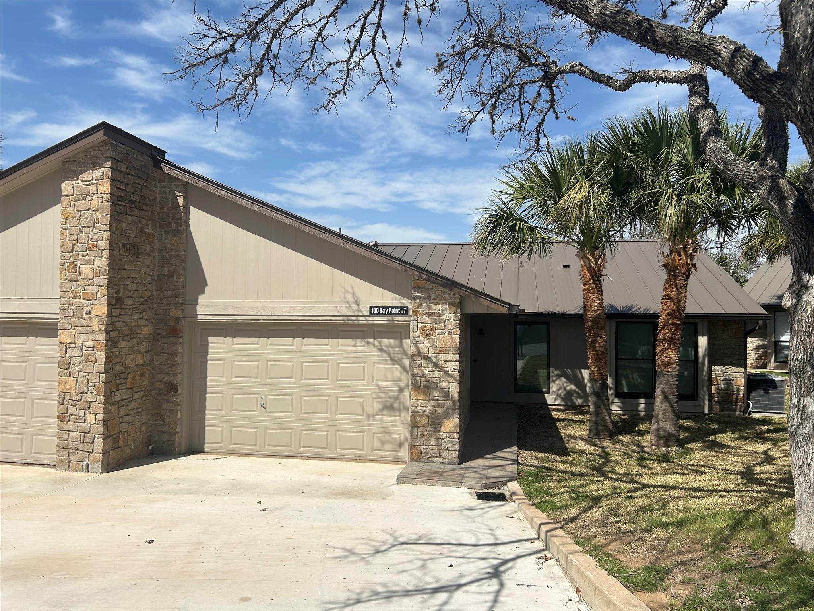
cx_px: 407
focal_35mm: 26
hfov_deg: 67.3
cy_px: 306
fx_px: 611
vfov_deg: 53.1
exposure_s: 1/6993
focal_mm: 5.7
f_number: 1.5
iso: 50
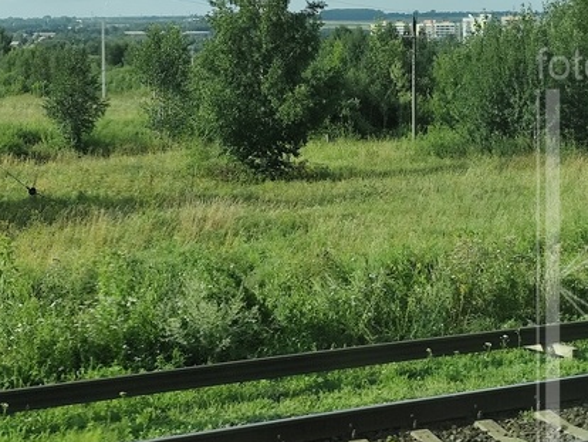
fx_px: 1496
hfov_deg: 22.2
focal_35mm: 88
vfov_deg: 16.6
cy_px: 55
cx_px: 335
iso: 50
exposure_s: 1/560
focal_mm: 6.19
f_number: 1.65
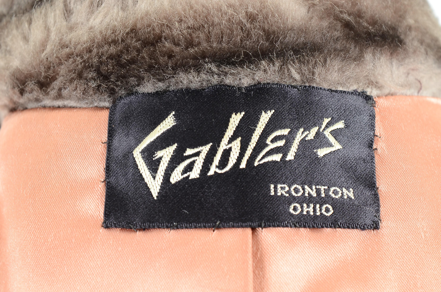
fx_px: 1009
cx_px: 220
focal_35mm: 82
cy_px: 146
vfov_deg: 16.5
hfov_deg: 24.7
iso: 320
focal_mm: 55
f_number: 9
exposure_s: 1/60
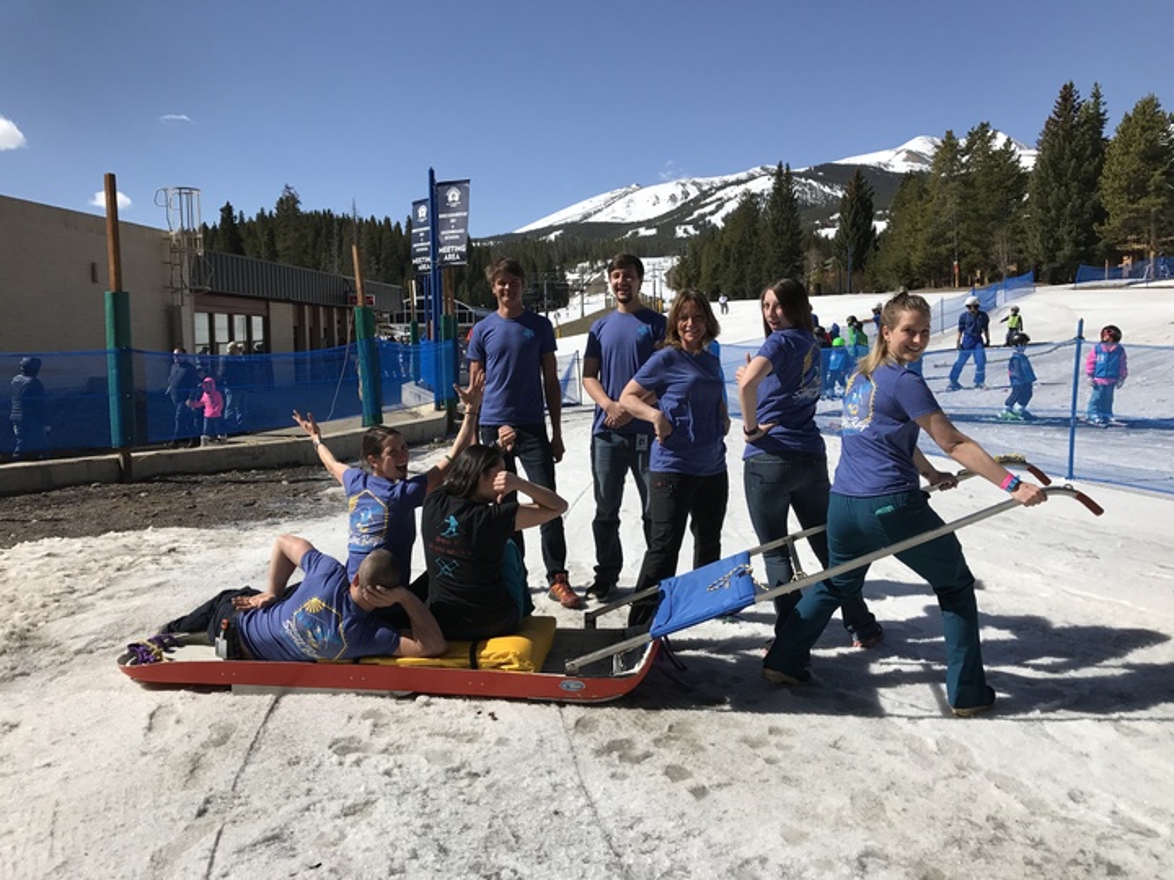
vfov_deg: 49.7
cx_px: 587
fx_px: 950
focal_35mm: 28
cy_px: 440
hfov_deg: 63.4
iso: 20
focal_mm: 3.99
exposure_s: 1/4167
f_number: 1.8
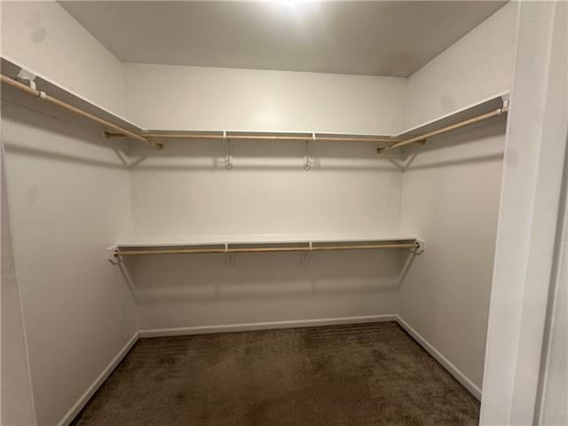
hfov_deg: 102.1
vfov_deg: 85.7
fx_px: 230
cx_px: 284
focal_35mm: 14
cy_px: 213
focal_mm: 2.22
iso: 160
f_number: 2.2
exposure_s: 1/60
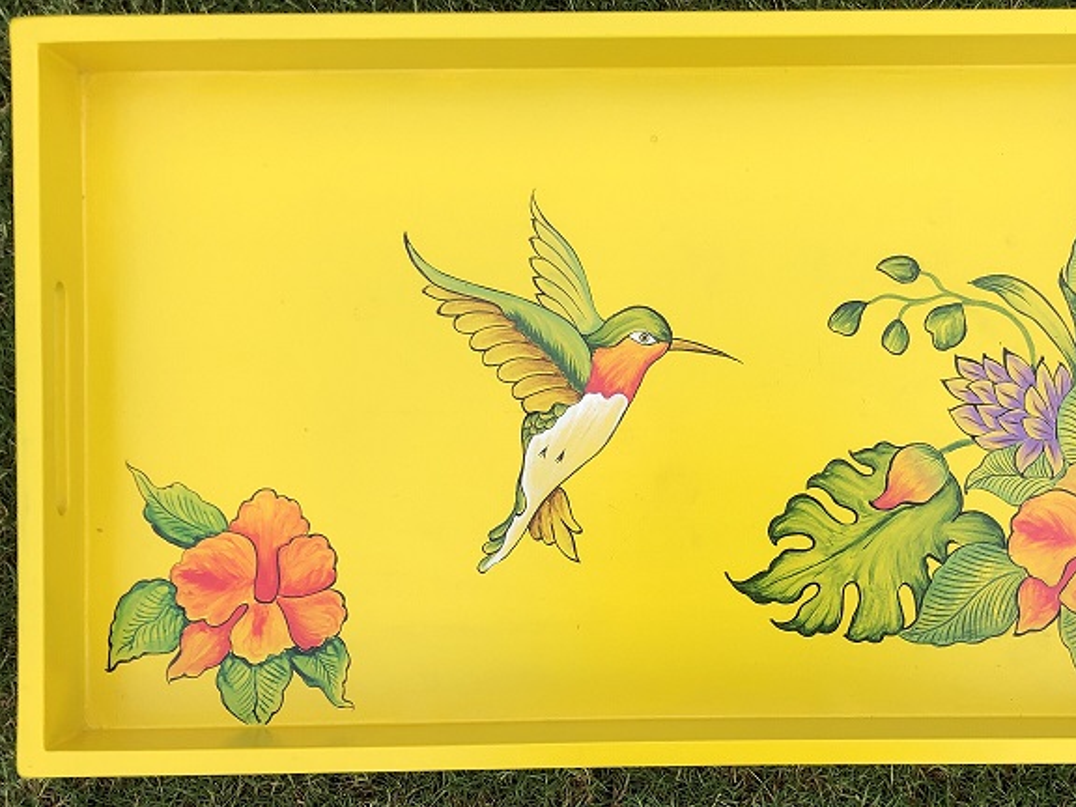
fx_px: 1523
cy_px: 415
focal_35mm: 49
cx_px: 680
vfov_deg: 29.7
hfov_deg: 38.6
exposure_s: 1/361
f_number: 1.8
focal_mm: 4
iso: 20
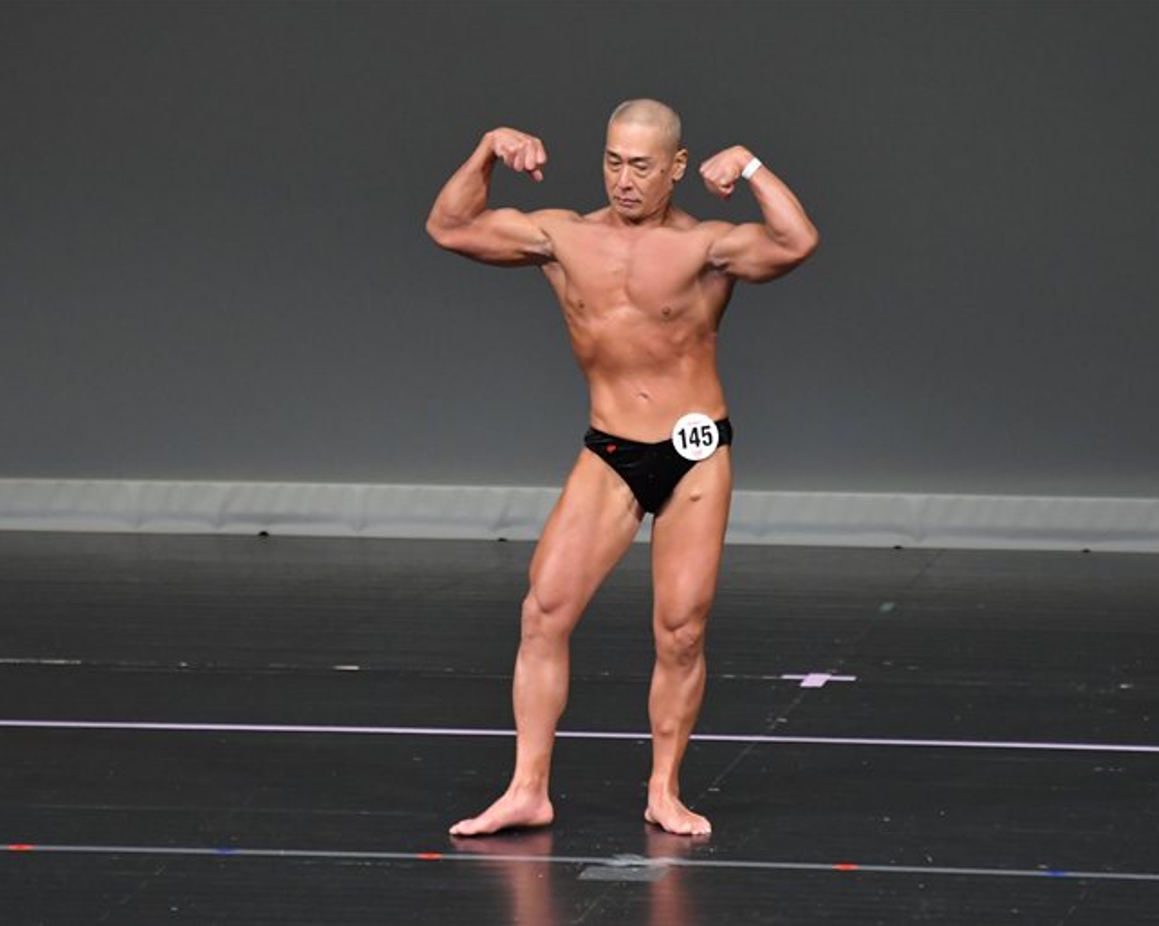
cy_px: 462
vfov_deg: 3.6
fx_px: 14572
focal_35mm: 425
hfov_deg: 4.6
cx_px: 550
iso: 4000
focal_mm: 250
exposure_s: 1/400
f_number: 5.6
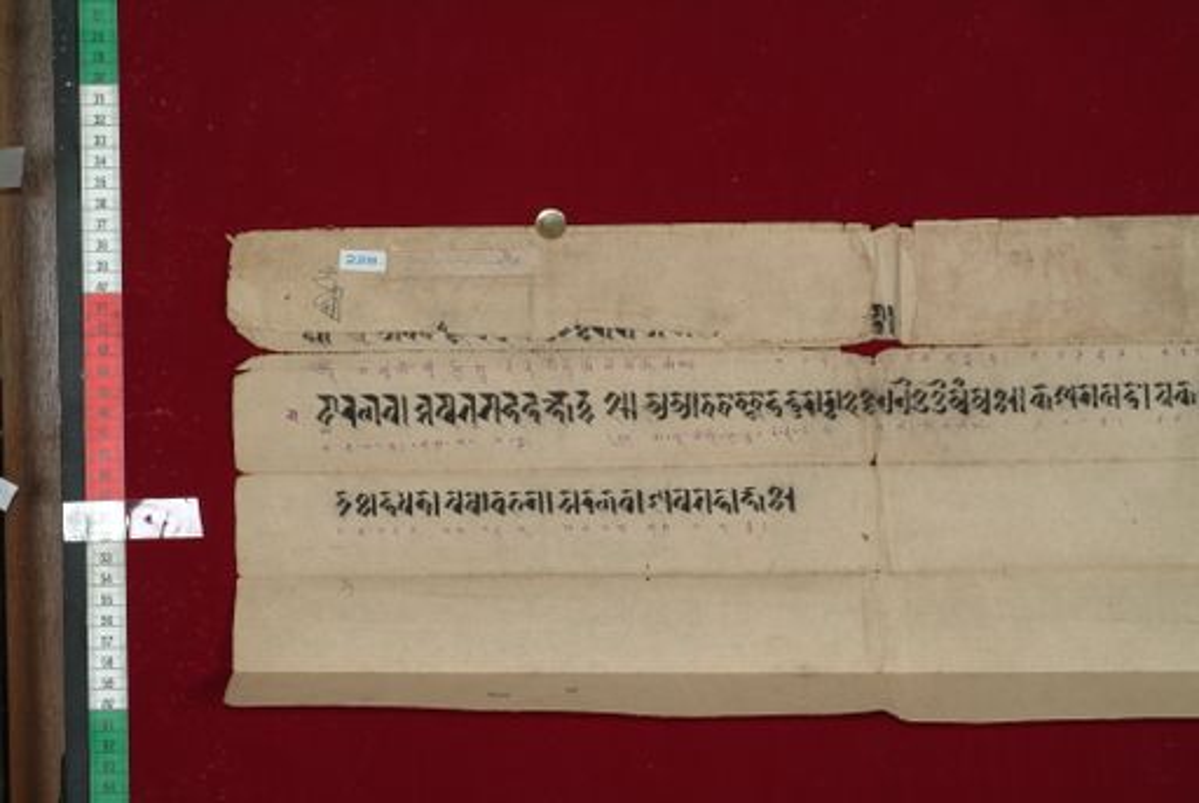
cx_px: 600
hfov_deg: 23.0
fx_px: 2952
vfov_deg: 15.5
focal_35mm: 88
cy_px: 402
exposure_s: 1/20
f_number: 13
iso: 160
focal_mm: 59
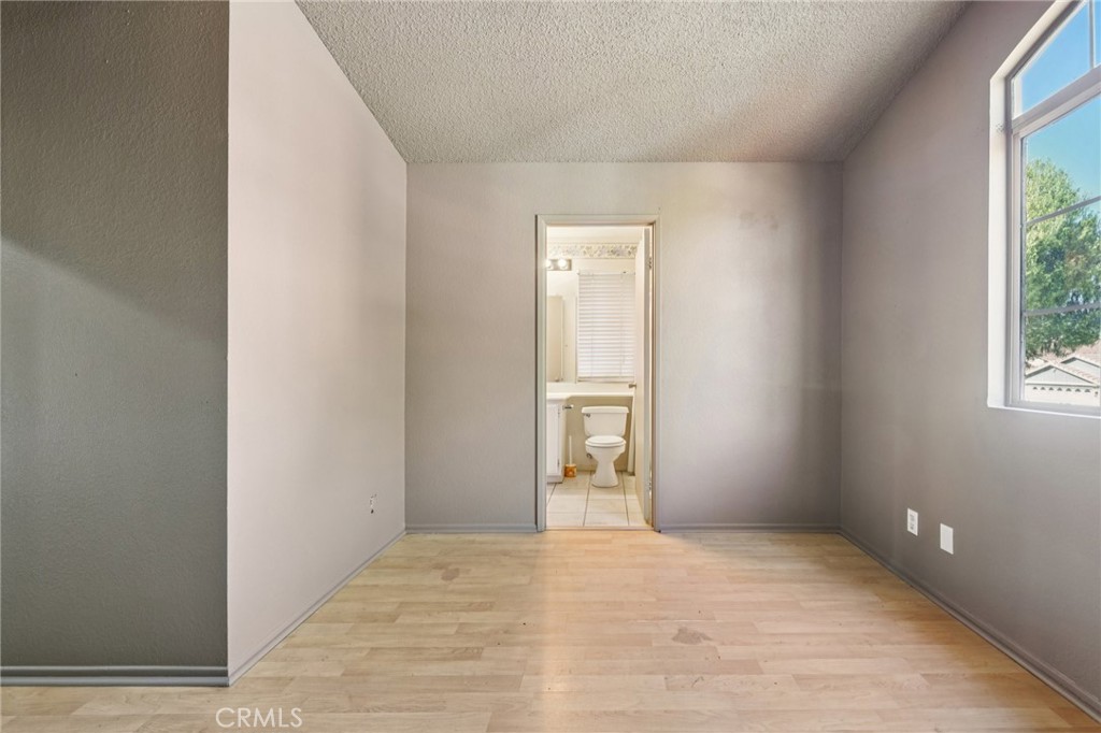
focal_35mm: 13
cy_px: 366
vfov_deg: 85.4
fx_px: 397
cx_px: 550
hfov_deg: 108.3
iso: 400
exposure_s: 1/10
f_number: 8
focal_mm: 13
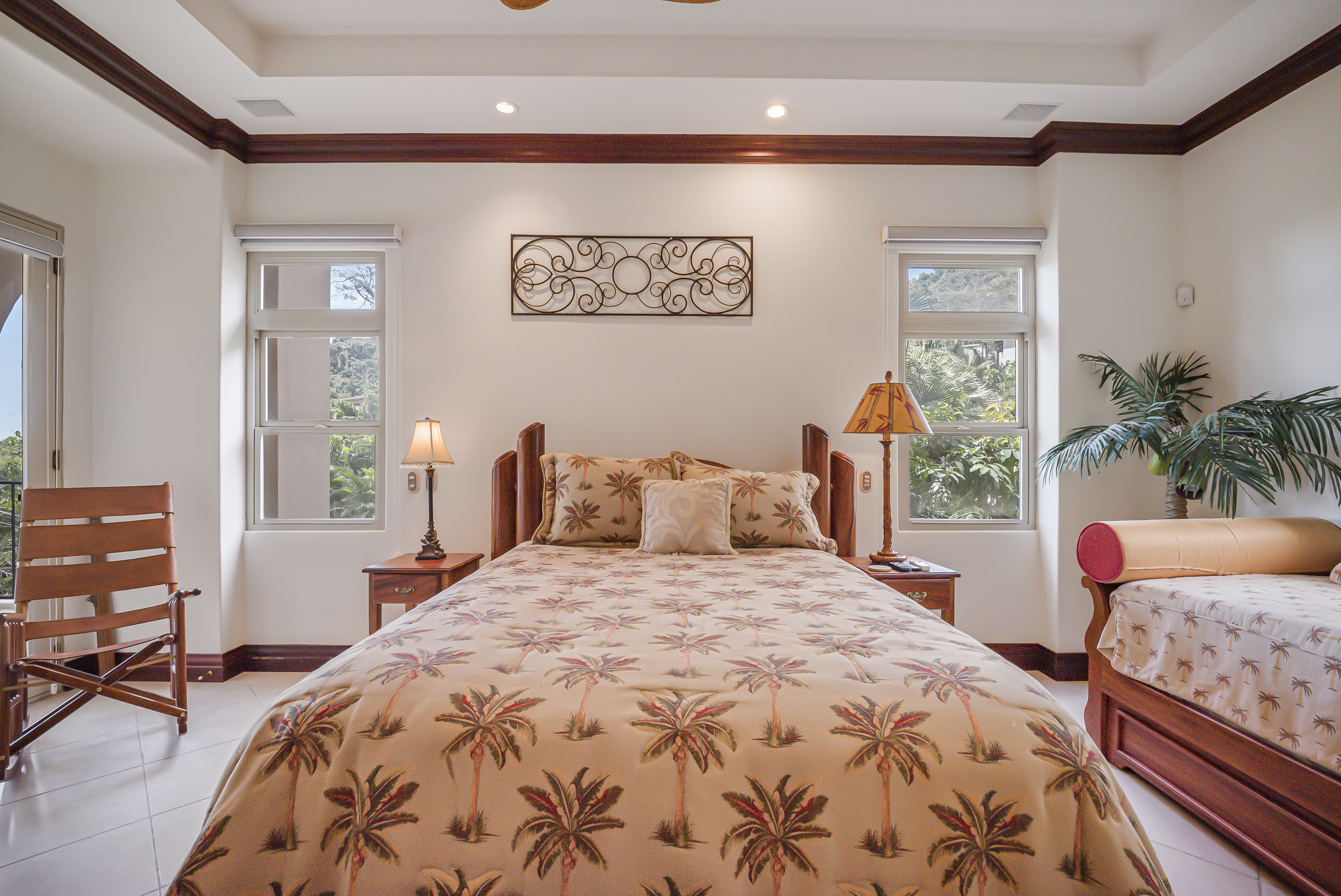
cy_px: 448
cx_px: 670
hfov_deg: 104.2
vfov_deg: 81.3
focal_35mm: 14
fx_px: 522
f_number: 8
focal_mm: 14
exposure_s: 1/50
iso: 1000
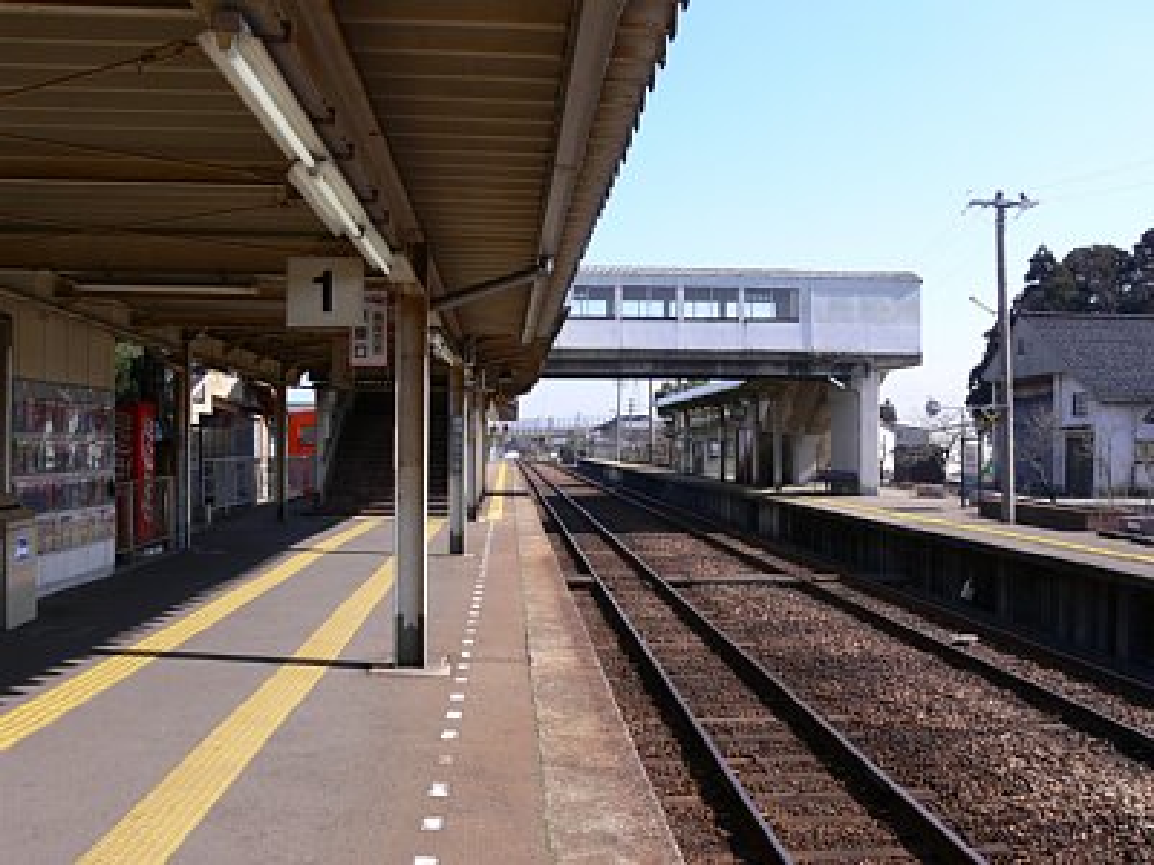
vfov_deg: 40.7
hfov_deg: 52.6
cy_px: 432
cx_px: 577
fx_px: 1167
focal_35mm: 35
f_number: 5.6
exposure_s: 1/200
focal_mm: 7.4
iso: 80
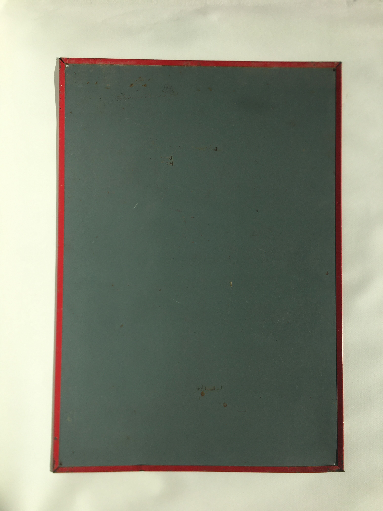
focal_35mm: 29
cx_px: 192
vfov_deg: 61.7
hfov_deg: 48.2
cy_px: 256
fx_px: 428
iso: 25
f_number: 2.2
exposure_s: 1/2198
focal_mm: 4.15
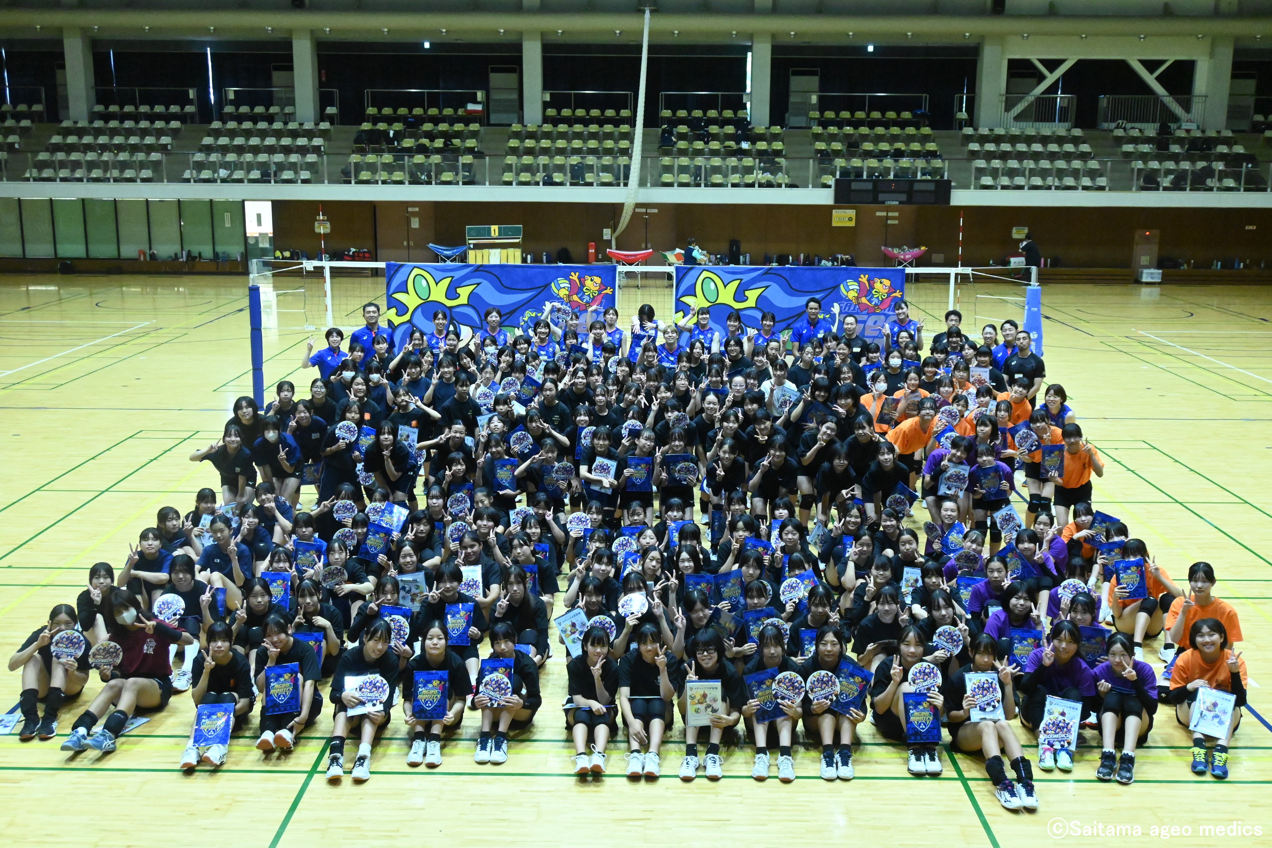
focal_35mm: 34
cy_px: 424
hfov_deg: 55.1
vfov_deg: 38.4
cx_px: 636
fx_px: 1219
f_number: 5.6
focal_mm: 23
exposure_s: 1/500
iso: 8000
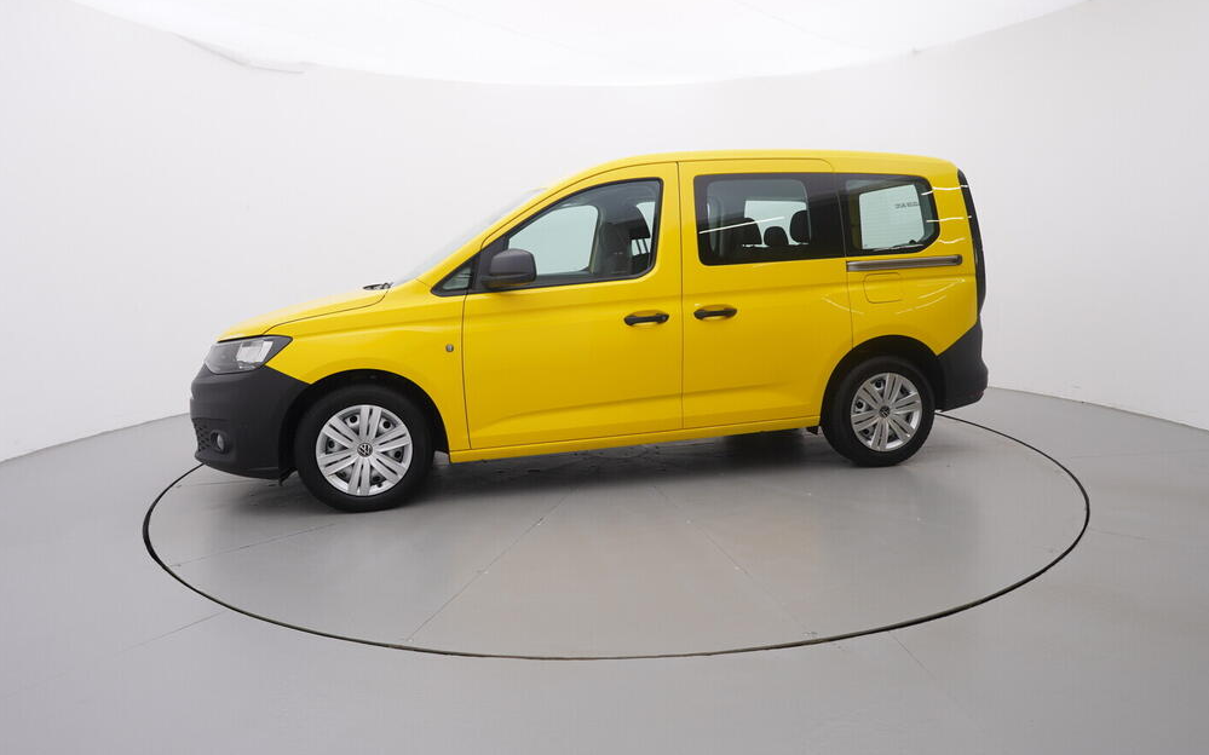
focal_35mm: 24
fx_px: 775
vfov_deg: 51.9
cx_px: 617
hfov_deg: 75.9
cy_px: 348
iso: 200
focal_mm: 15
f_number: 5
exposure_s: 1/80
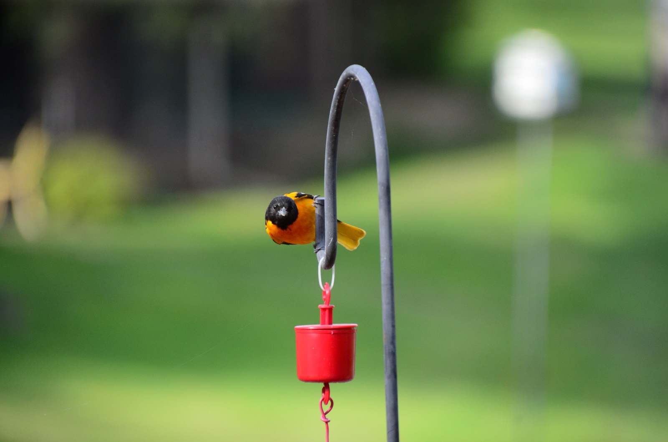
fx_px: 11108
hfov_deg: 3.4
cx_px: 334
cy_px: 221
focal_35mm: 600
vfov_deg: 2.3
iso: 500
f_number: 6.3
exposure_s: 1/250
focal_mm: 400
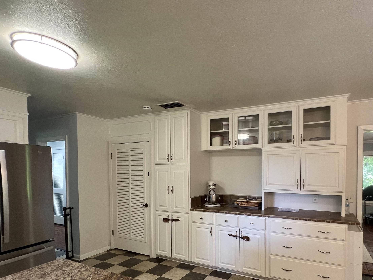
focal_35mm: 18
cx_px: 234
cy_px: 177
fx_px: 194
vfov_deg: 70.3
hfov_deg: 85.9
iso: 125
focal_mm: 1.57
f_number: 1.8
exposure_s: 1/60
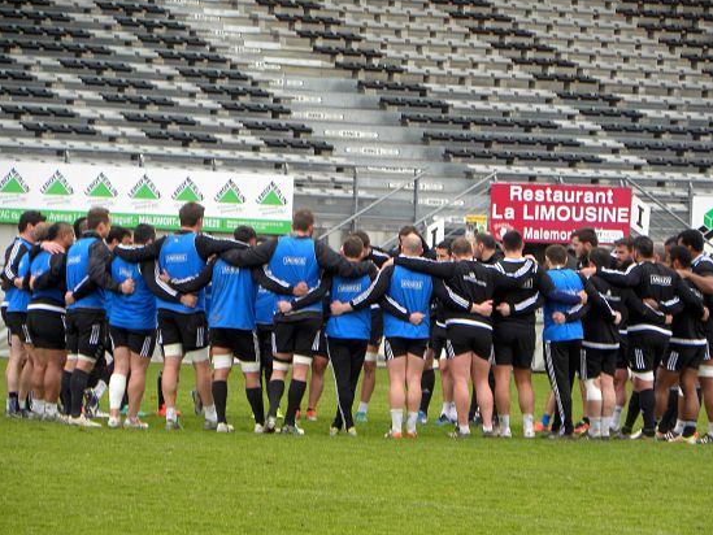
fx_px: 6551
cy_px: 288
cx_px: 366
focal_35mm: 318
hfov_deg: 6.2
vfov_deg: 4.7
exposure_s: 1/62.7
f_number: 4.5
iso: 64
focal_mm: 51.8
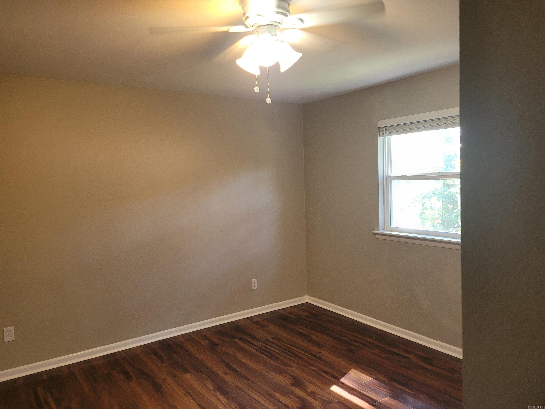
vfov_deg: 53.1
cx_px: 272
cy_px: 204
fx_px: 409
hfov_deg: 67.3
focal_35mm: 26
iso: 160
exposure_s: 1/60
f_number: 1.8
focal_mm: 5.4
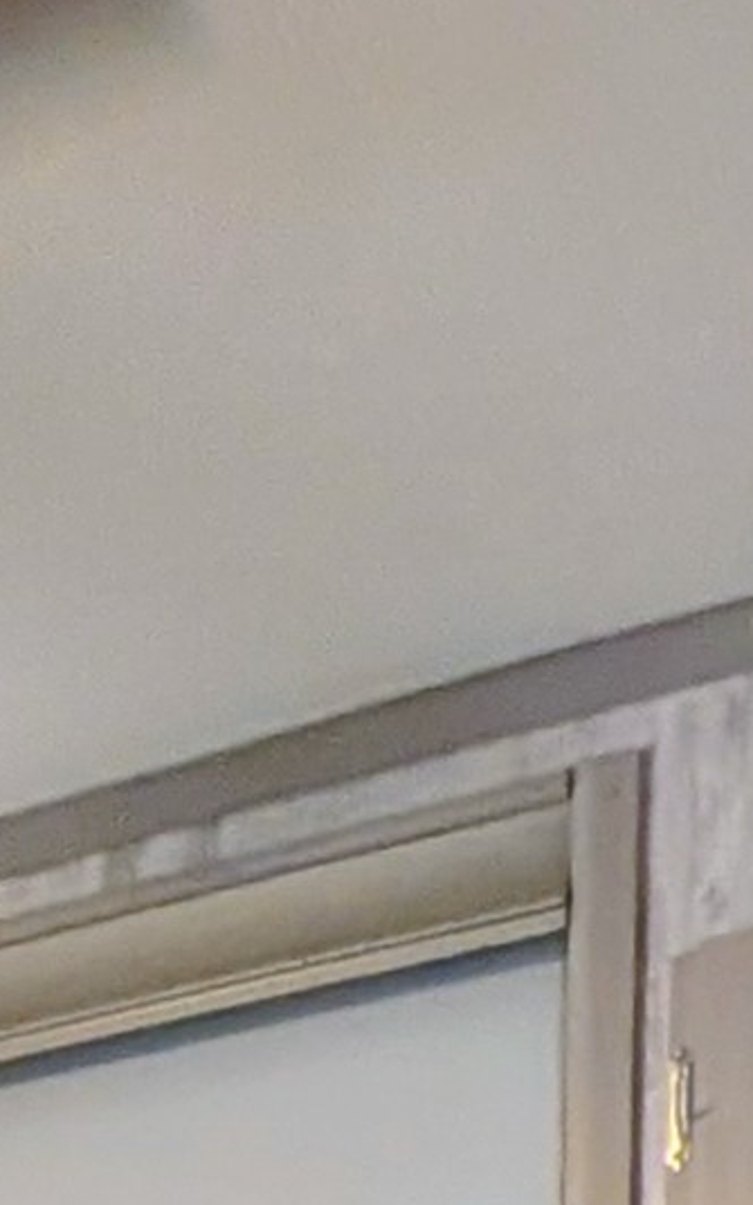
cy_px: 2399
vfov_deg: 16.9
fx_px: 3021
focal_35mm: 92
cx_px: -1531
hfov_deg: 10.2
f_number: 1.95
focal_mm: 2.23
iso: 146
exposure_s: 1/40
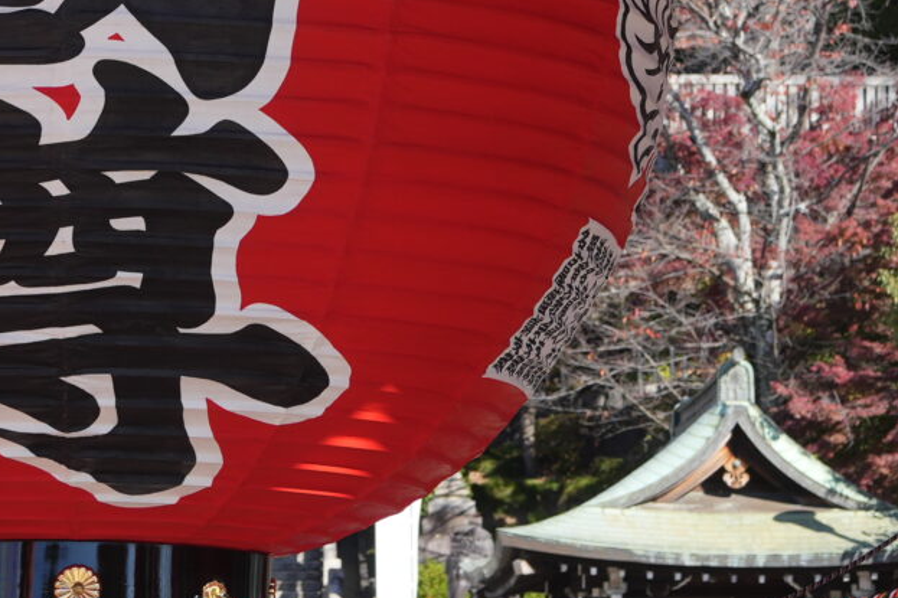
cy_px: -53
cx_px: 92
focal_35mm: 189
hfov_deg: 10.8
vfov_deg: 7.2
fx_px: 4713
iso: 200
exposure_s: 1/500
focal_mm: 46
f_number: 5.6
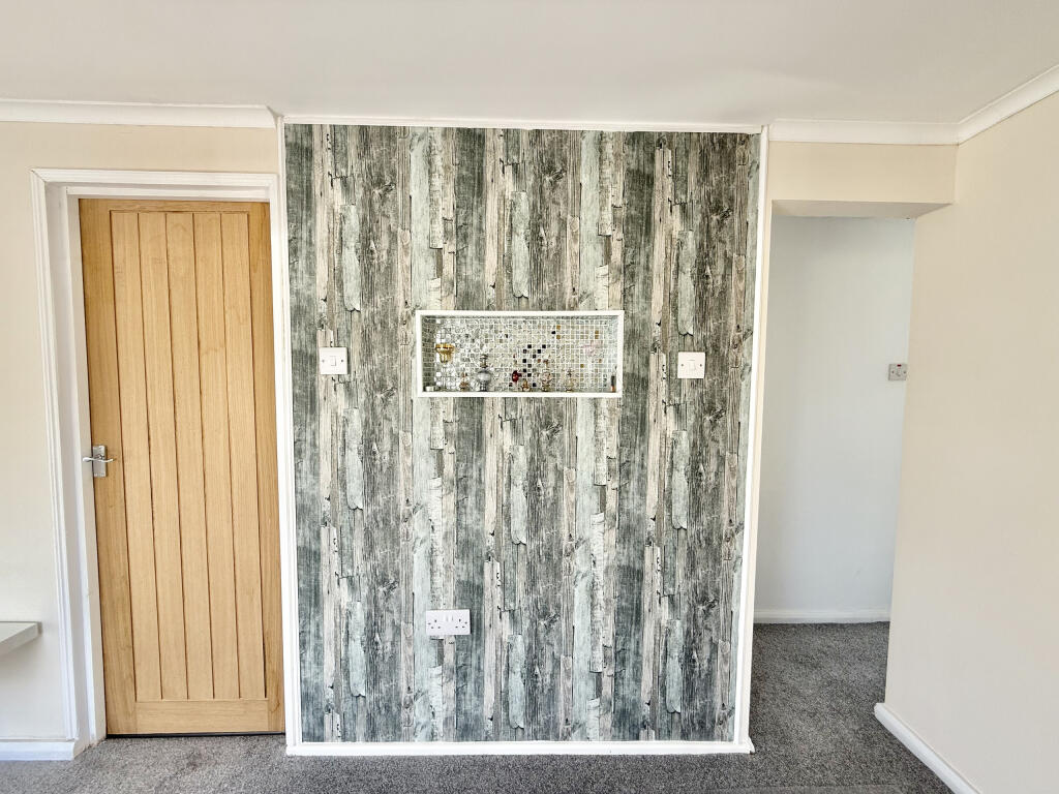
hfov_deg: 102.1
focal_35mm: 14
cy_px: 397
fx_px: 428
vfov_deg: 85.7
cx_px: 530
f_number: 2.2
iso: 50
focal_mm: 2.22
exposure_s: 1/99
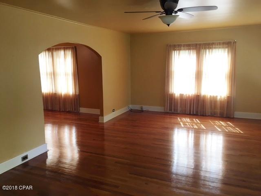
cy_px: 98
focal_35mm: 29
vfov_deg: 48.2
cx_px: 130
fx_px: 219
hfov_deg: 61.7
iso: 25
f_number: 2.2
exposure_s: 1/30
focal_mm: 4.15
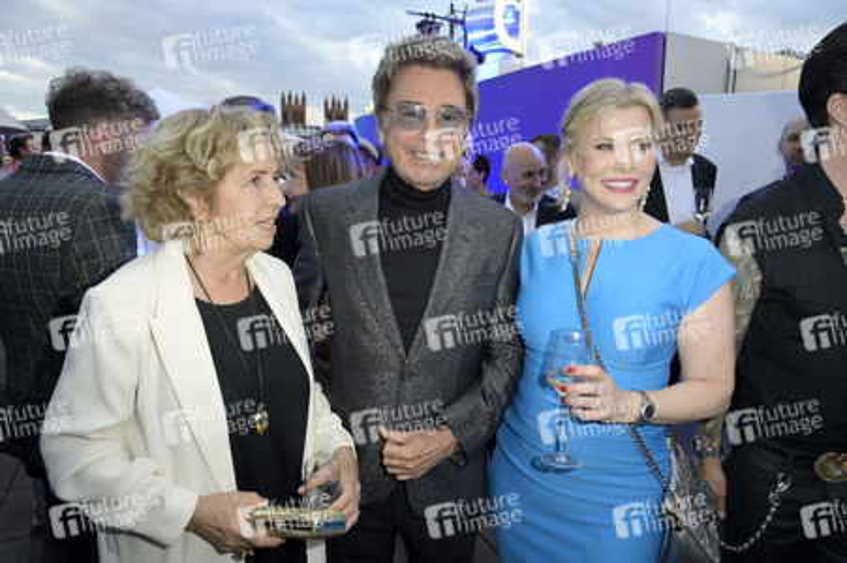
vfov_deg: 53.1
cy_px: 282
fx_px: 564
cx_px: 424
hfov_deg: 73.8
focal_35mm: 24
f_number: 8
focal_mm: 24
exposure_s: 1/60
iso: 640
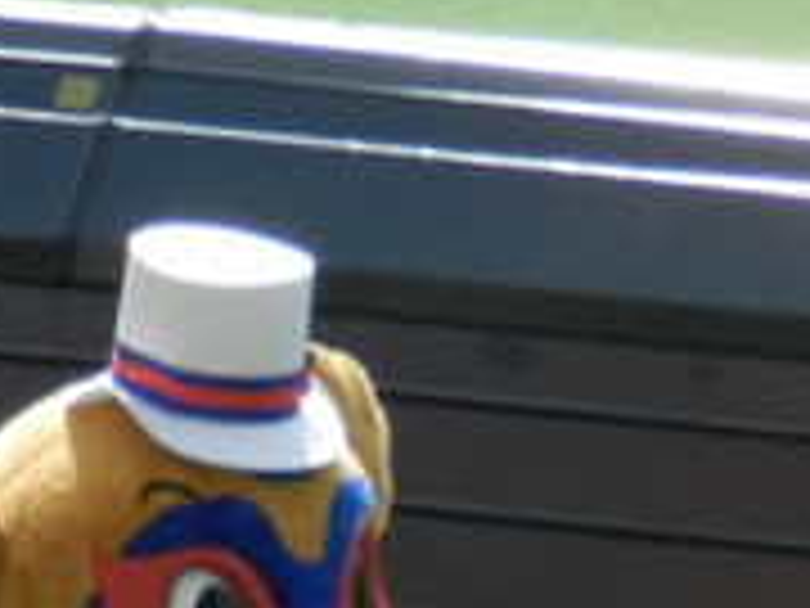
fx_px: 27424
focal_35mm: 1172
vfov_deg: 1.3
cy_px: 1027
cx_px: 40
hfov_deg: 1.7
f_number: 5.2
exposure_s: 1/500
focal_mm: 46.7
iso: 160
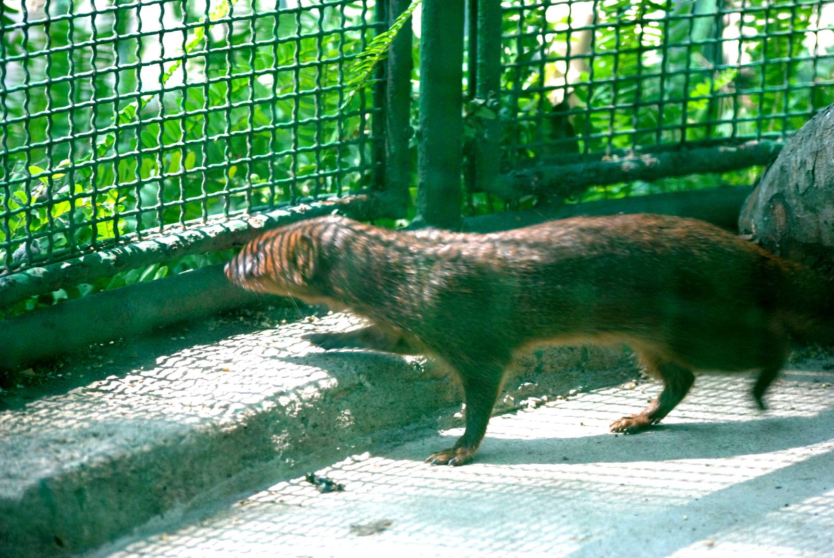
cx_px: 417
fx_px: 4175
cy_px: 279
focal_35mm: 180
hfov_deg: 11.4
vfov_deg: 7.7
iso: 1600
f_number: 4.2
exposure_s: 1/160
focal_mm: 120
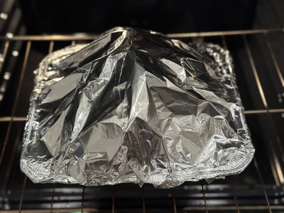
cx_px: 142
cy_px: 106
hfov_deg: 39.7
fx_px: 394
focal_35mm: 48
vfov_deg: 30.3
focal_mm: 6.76
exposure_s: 1/60
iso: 160
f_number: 1.78
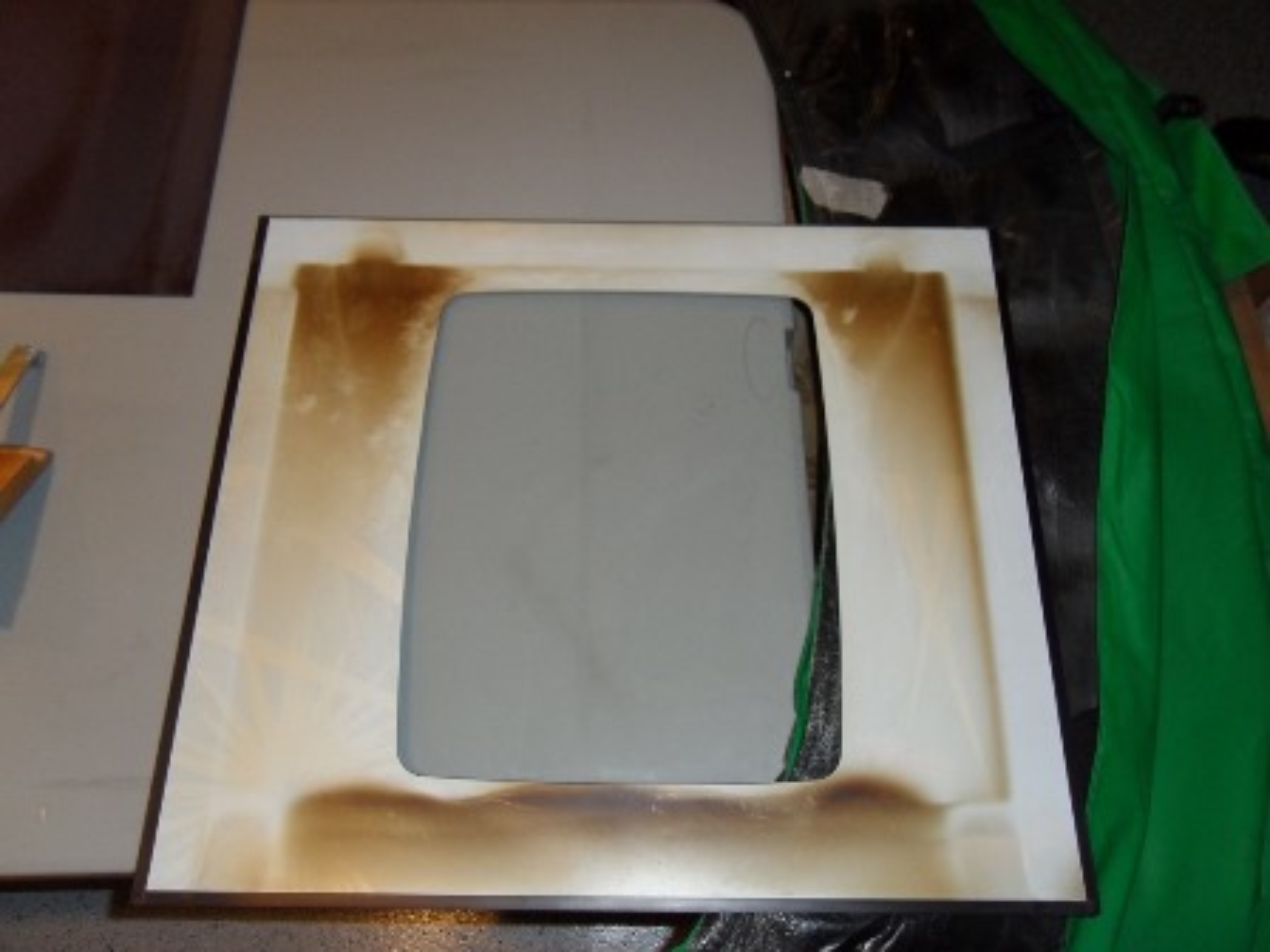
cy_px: 476
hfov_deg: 63.4
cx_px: 635
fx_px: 1027
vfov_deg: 49.7
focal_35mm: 28
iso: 200
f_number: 3.4
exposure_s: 1/45
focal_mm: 5
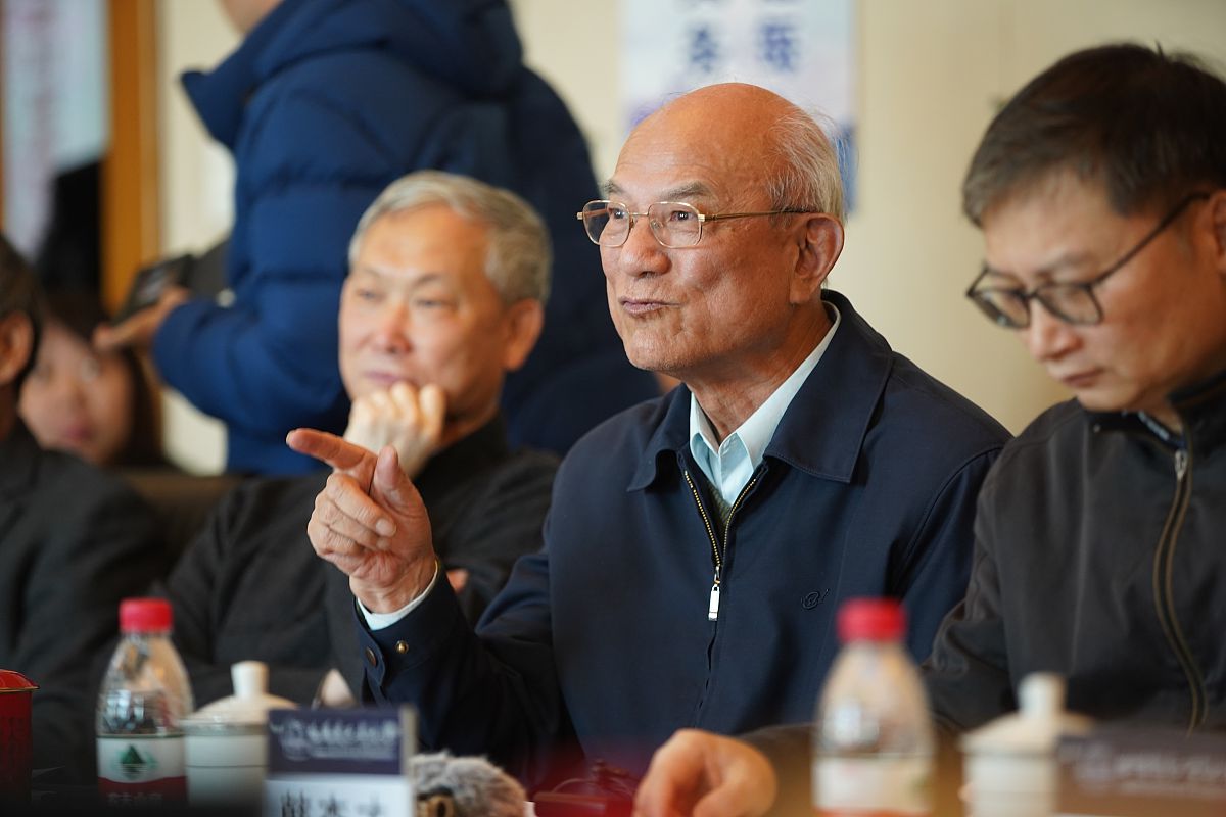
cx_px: 613
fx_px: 5721
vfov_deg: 8.2
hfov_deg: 12.2
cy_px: 408
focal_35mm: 168
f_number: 2.8
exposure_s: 1/125
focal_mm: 168
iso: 1600
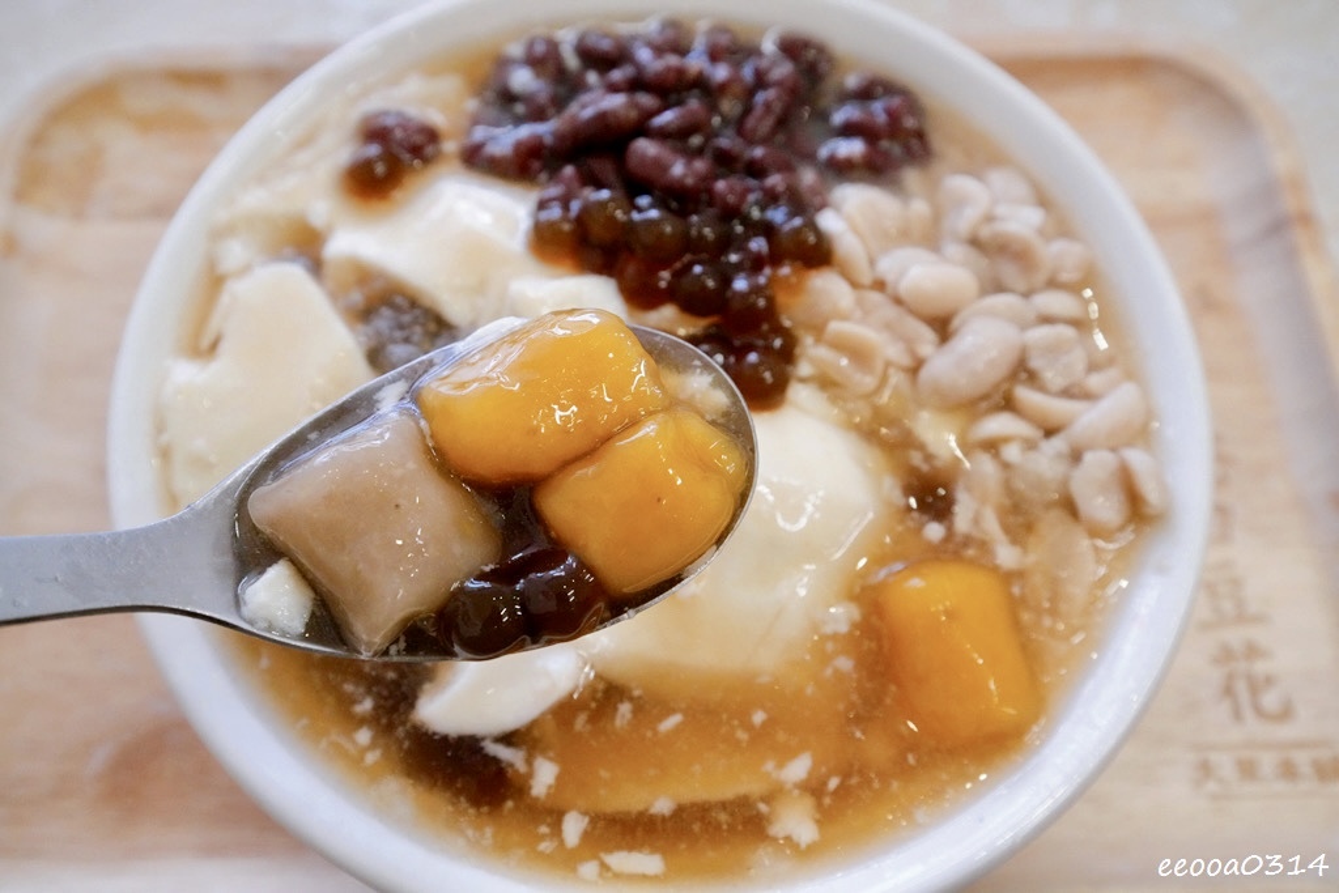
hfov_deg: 65.5
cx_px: 670
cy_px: 446
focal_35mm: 28
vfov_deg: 46.4
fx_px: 1042
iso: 6400
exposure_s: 1/160
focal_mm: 28
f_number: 6.3
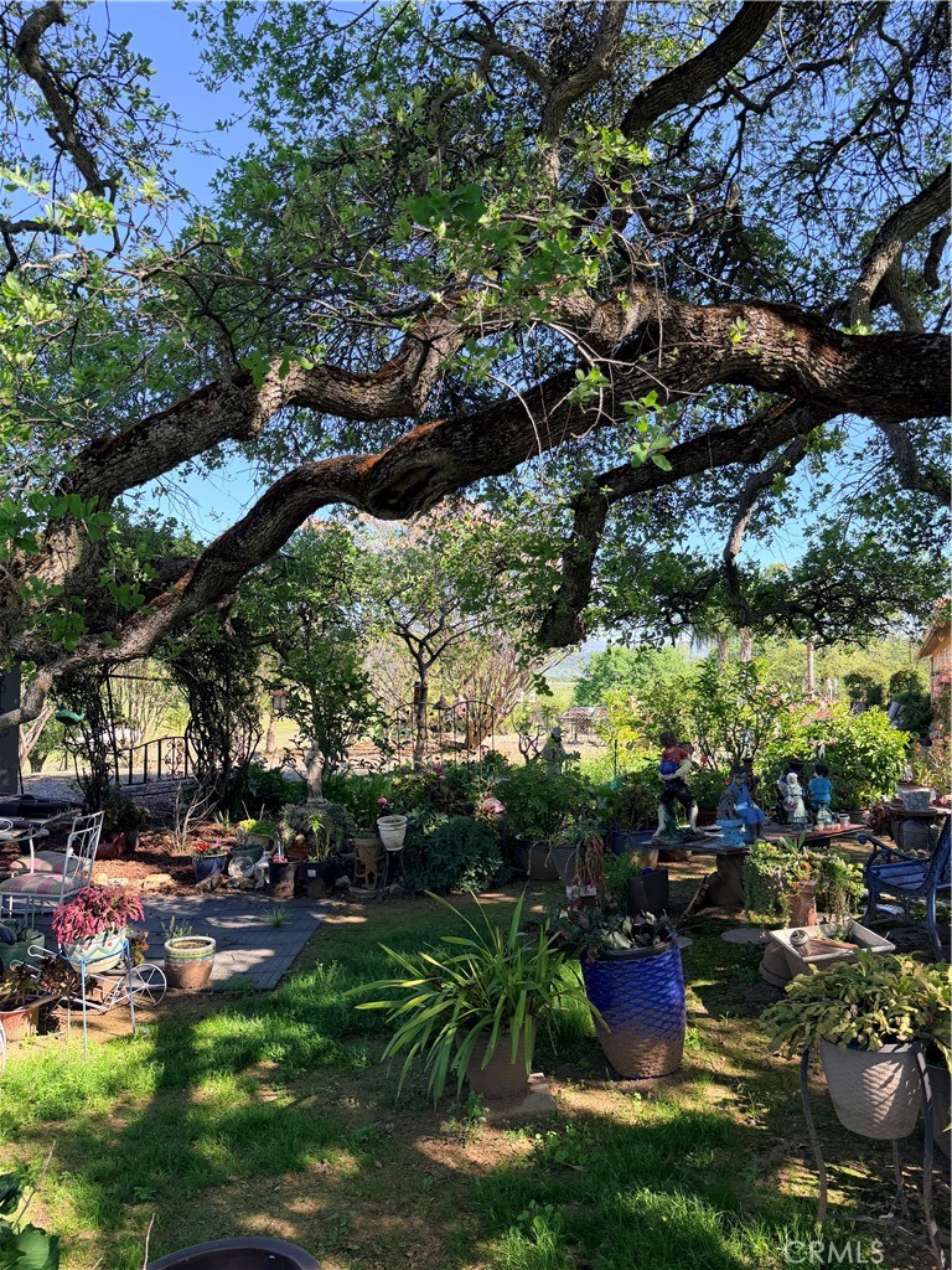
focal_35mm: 24
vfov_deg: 71.6
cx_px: 476
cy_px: 635
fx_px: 880
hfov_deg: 56.8
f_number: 1.78
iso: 100
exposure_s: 1/920
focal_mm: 6.76
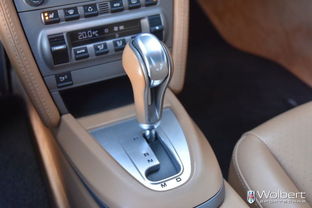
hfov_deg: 44.9
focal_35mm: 44
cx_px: 156
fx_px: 377
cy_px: 104
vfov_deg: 30.9
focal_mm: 29
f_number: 4.5
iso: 800
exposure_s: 1/80
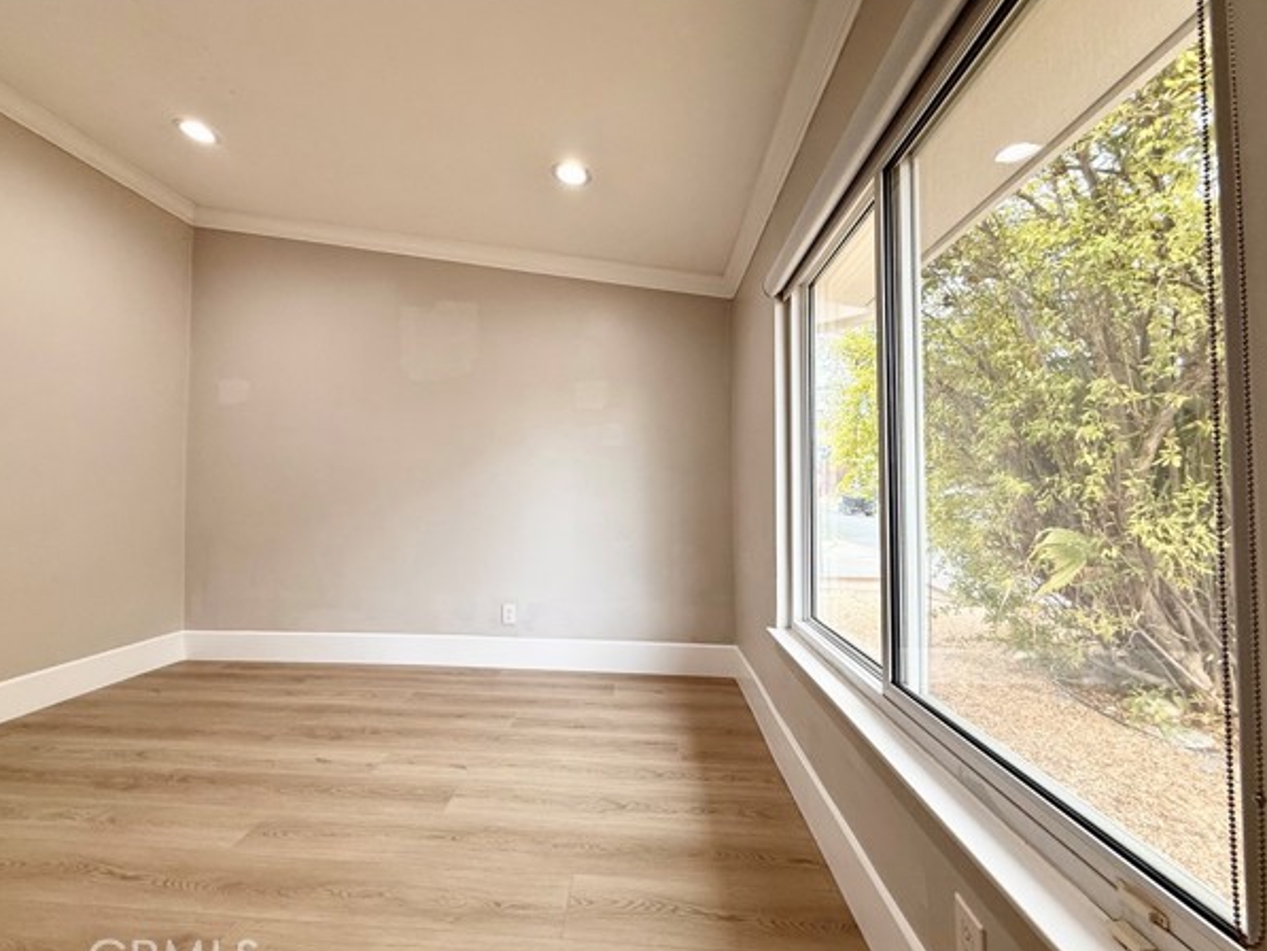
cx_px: 603
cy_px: 480
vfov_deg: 81.8
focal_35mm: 15
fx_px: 549
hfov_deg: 98.1
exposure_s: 1/120
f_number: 2.2
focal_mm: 2.22
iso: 80
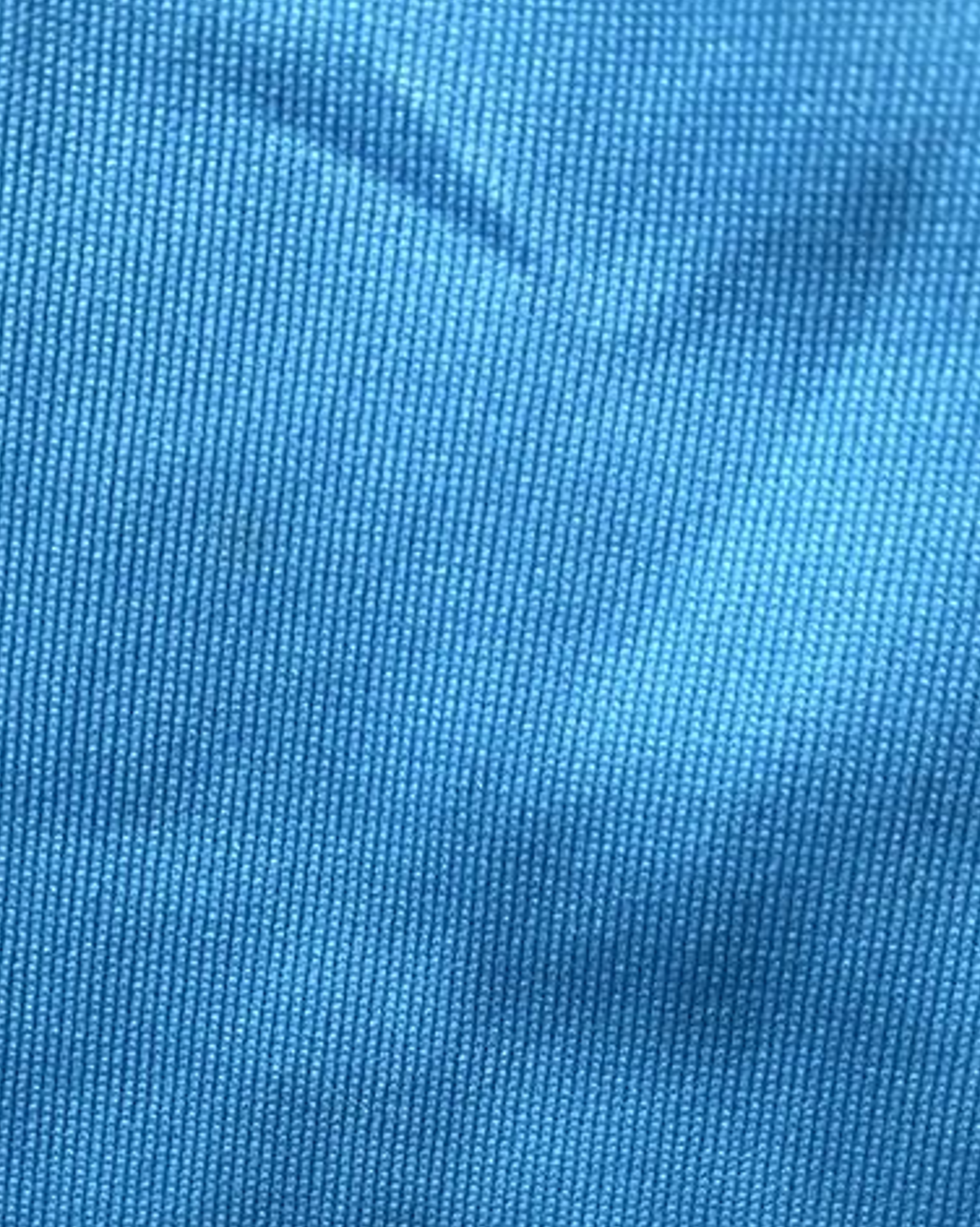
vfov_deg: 29.8
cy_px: 1389
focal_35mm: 56
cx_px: 336
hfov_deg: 27.0
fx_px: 2033
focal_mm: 4.25
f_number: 1.8
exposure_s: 1/60
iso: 160
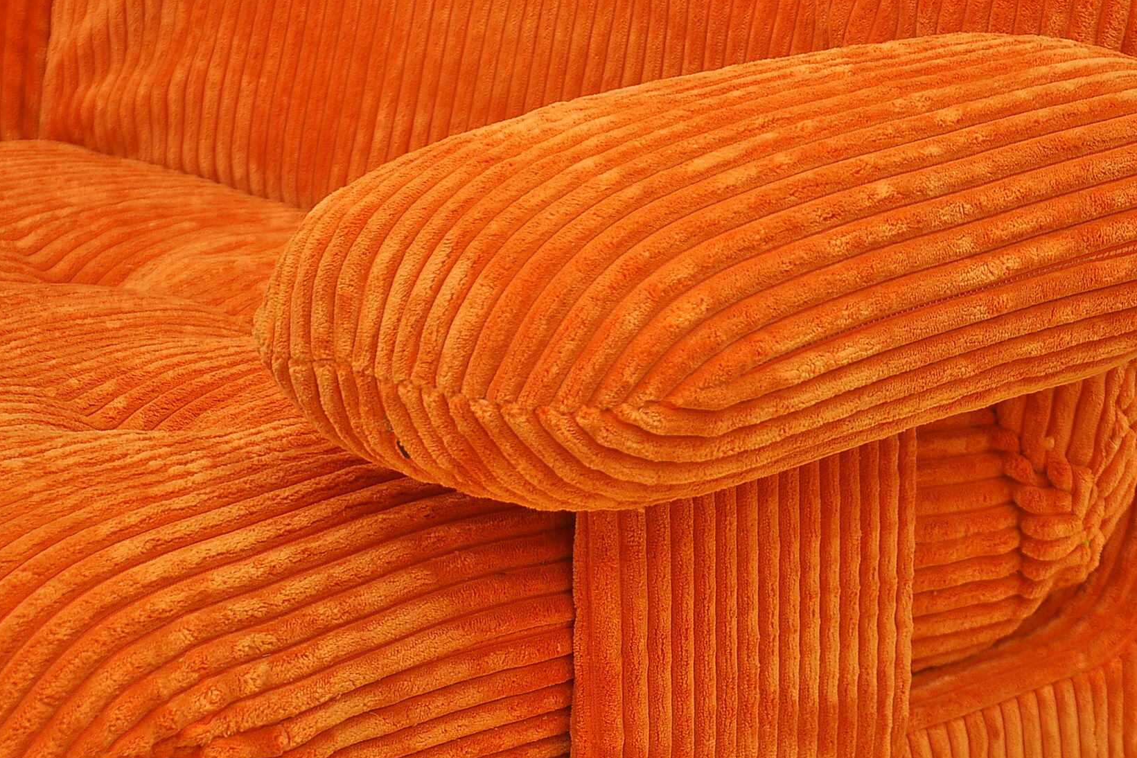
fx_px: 4327
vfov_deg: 10.0
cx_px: 705
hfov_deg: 15.0
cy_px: 435
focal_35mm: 137
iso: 400
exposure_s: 1/200
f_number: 5.3
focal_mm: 70
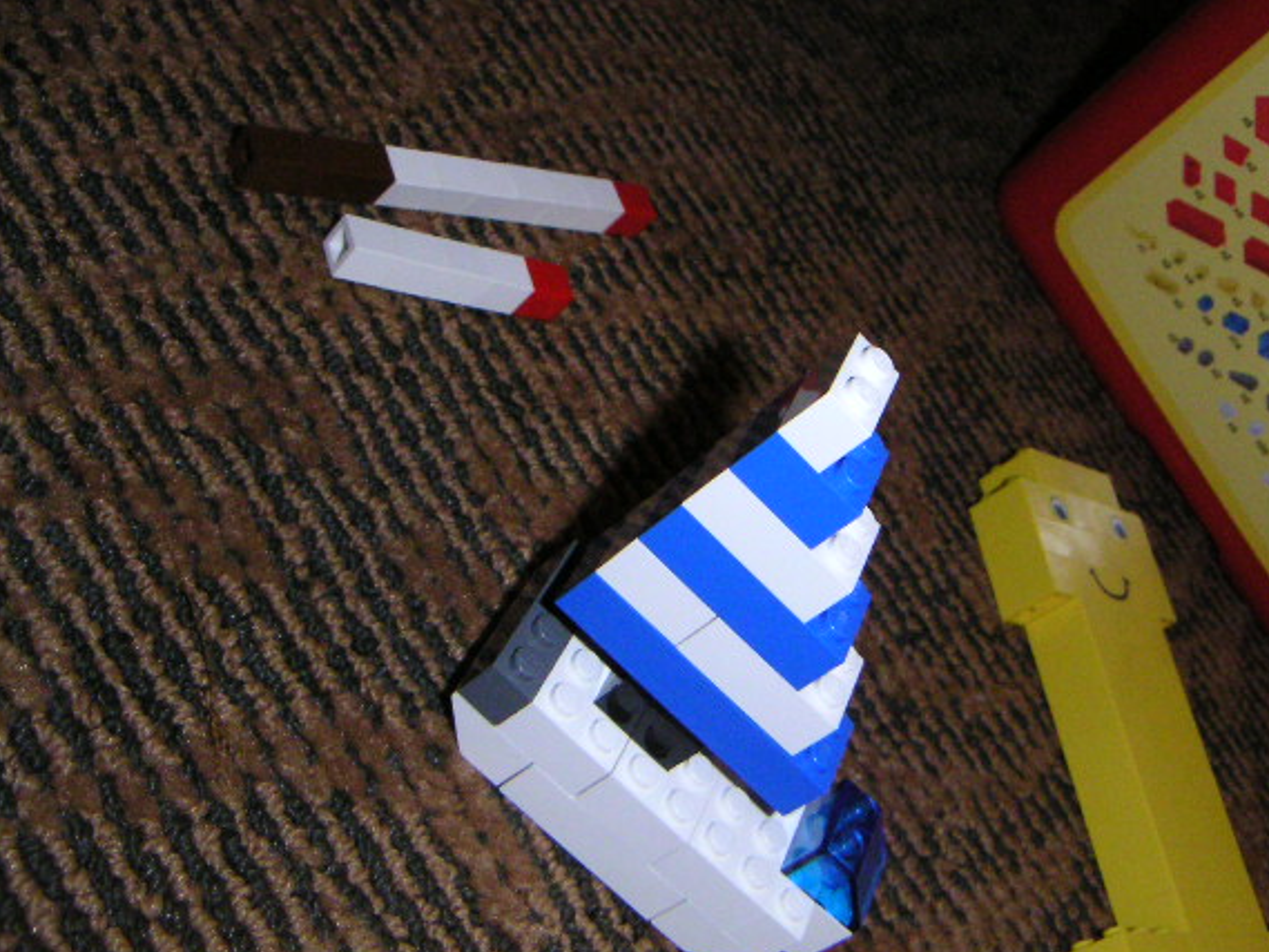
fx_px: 1650
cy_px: 479
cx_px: 711
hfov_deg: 42.0
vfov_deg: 32.2
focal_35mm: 45
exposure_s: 1/45
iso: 400
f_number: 6.7
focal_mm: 5.3
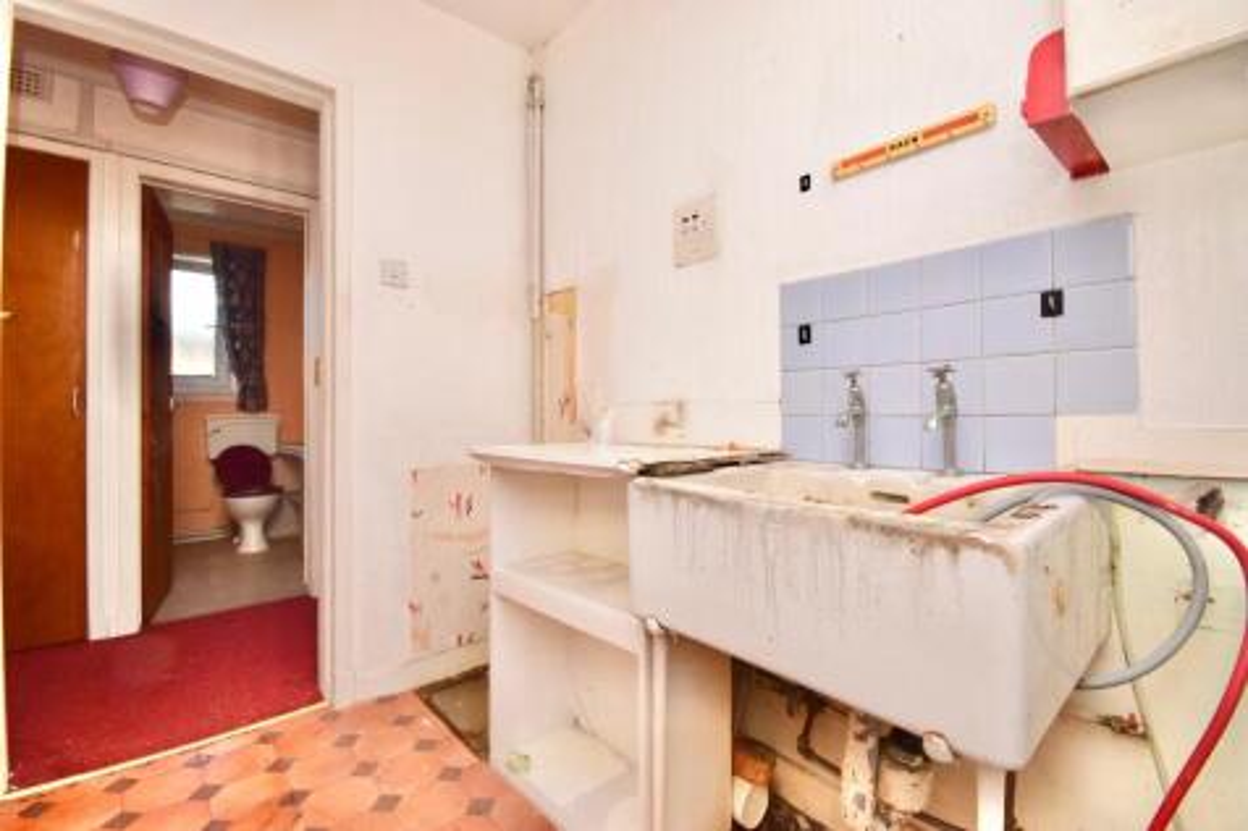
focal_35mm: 15
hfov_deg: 100.4
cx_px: 624
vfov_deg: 77.3
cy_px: 416
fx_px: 520
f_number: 10
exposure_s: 1/100
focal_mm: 10
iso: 800
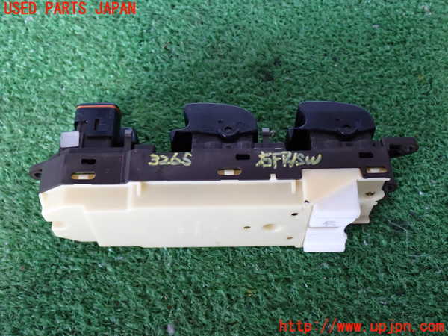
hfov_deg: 42.9
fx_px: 569
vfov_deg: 32.9
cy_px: 168
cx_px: 224
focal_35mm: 44
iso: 640
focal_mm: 7.84
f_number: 2.9
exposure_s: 1/40
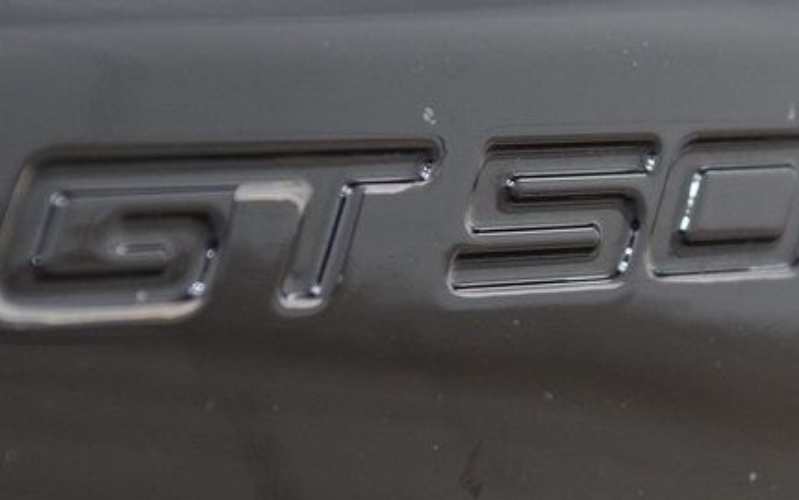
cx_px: 577
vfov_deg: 5.2
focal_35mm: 254
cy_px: 168
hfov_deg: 8.2
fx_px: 5535
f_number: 4.5
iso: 1600
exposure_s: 1/30
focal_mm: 70
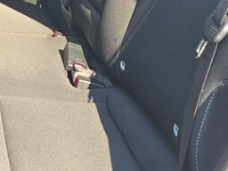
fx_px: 606
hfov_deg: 19.9
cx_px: -49
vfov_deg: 15.2
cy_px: -63
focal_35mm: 92
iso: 64
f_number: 1.7
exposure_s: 1/180
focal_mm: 6.3
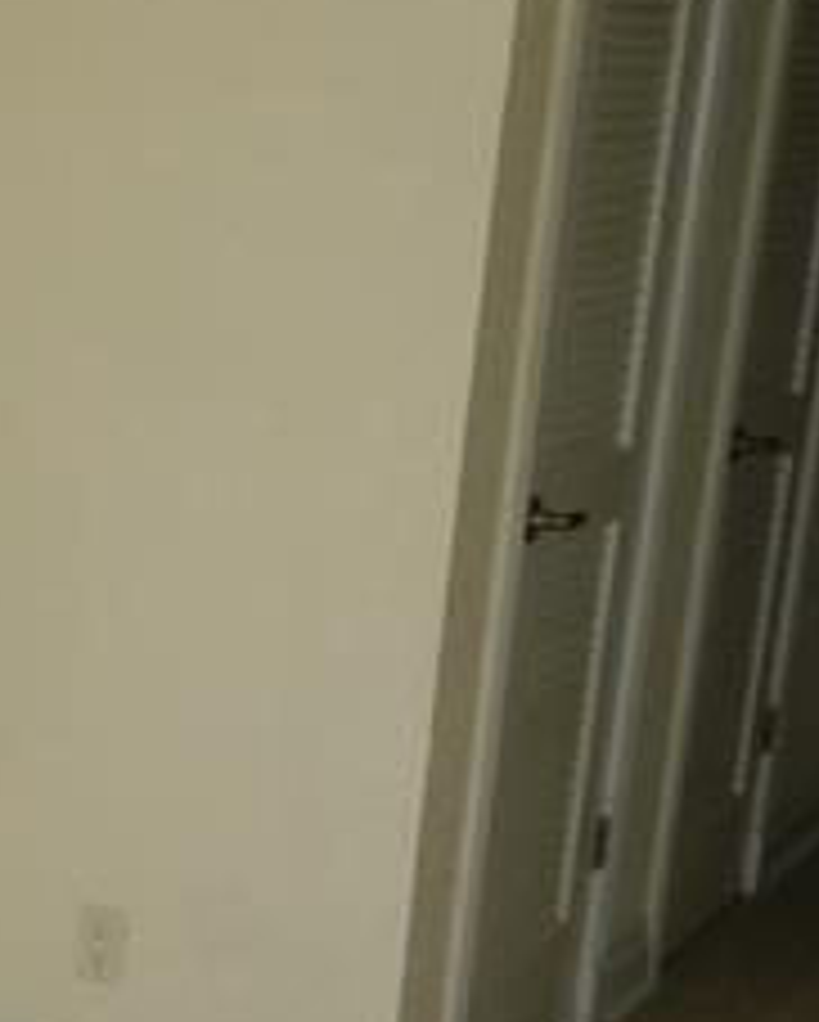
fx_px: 2390
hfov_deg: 16.2
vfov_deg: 23.9
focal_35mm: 79
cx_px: -684
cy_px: 743
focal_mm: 4
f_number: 3.4
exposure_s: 1/30
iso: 200
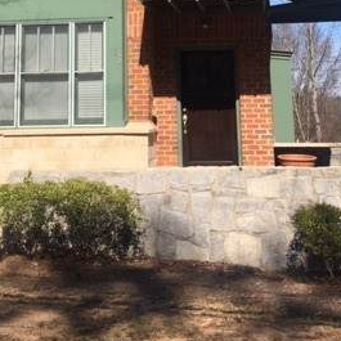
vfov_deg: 26.2
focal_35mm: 62
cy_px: -4
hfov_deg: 27.7
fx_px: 691
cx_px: 162
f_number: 2.2
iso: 25
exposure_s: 1/1326
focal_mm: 4.15
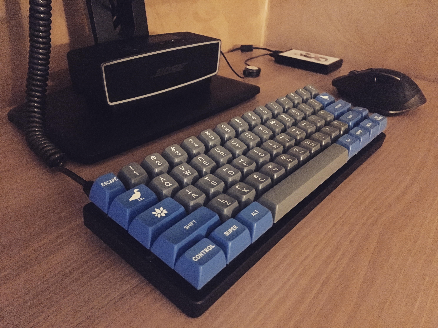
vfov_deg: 48.2
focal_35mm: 29
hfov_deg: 61.7
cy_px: 164
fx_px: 367
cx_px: 219
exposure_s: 1/15
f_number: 2.2
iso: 2000
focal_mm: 4.15
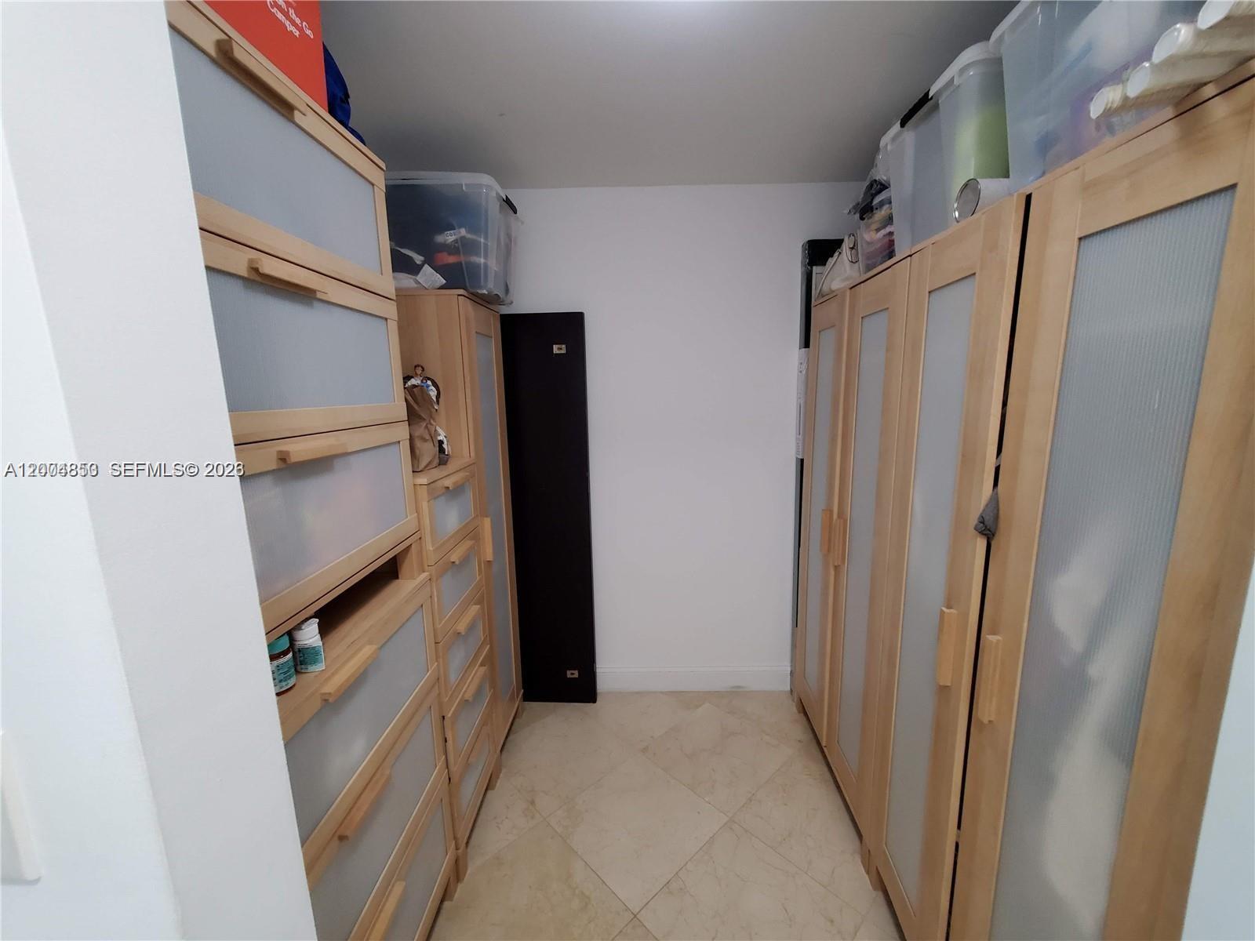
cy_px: 470
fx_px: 471
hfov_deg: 106.2
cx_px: 628
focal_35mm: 13
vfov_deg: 89.9
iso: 400
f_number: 2.2
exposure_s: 1/59
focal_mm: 1.8
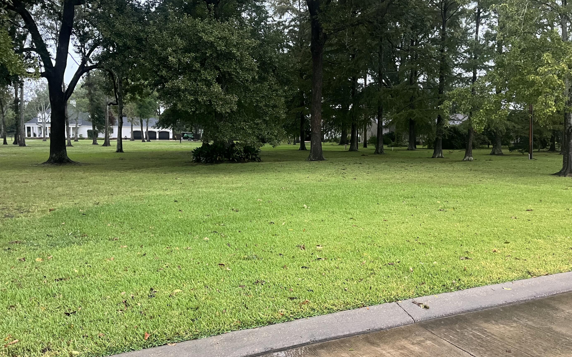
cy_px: 176
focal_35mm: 30
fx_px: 468
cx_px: 294
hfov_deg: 62.9
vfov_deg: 41.8
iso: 400
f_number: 1.6
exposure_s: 1/40
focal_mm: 5.1
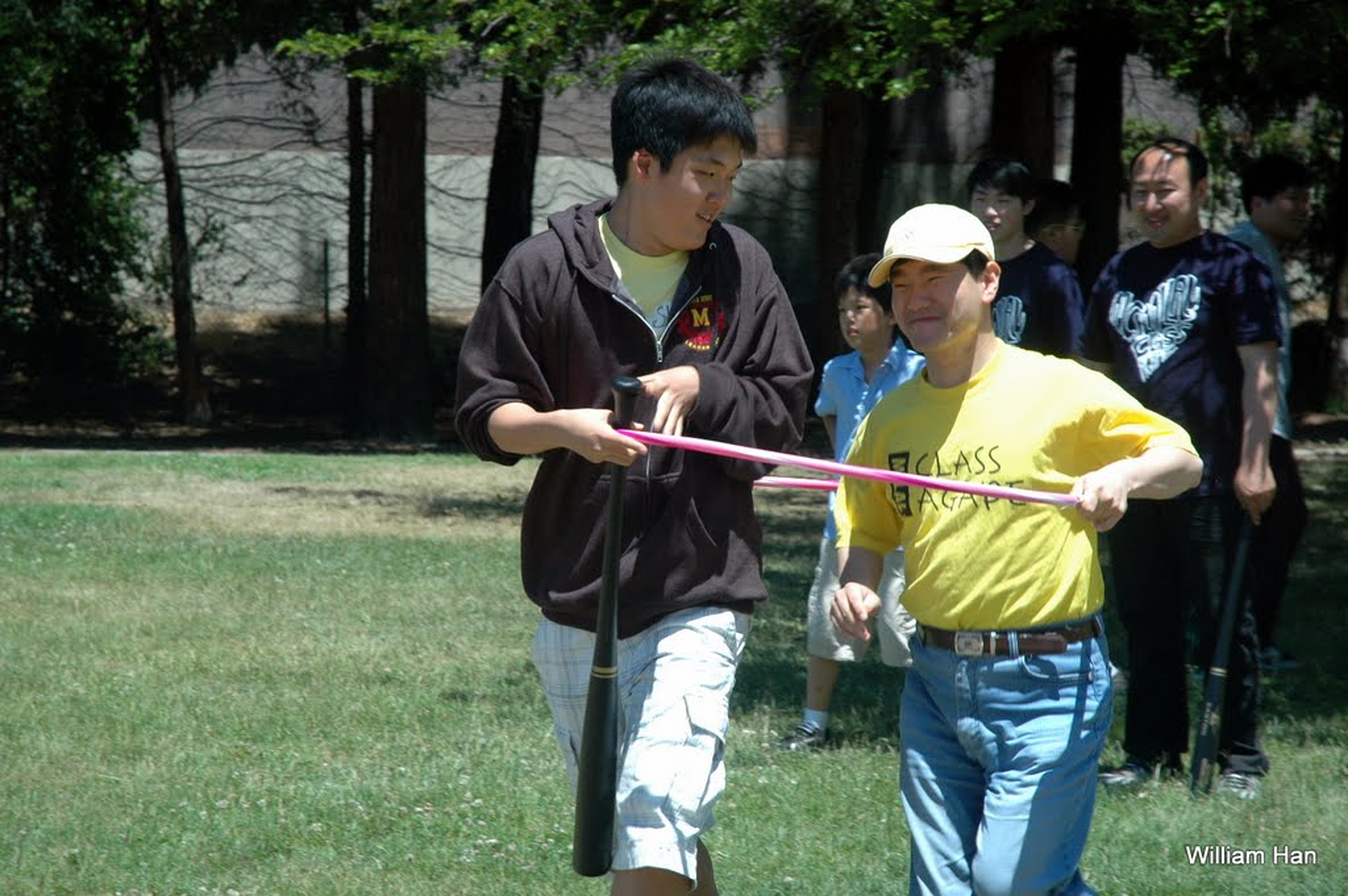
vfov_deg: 13.0
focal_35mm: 105
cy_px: 448
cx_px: 674
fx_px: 3928
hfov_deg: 19.5
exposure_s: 1/200
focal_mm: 70
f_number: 7.1
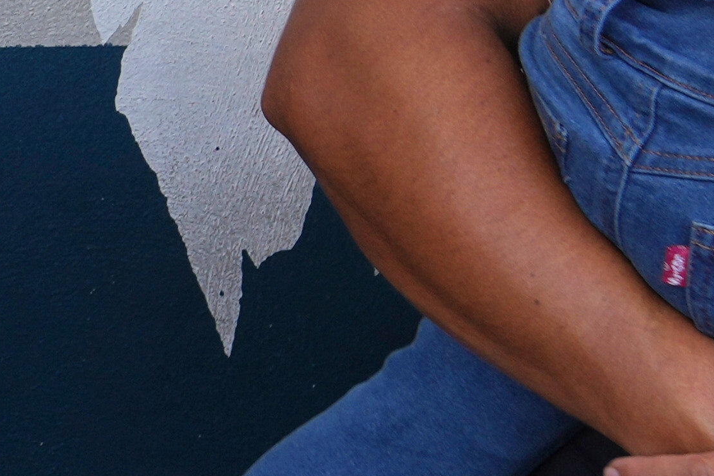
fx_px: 3292
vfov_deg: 8.2
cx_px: -1167
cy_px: -26
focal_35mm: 166
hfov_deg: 10.2
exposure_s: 1/160
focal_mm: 22
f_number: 5.6
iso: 160
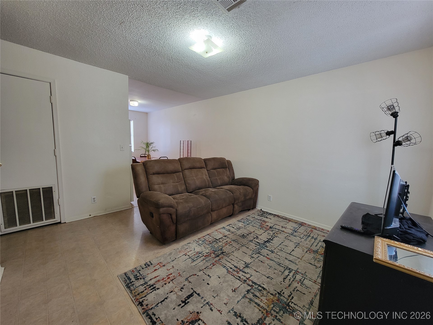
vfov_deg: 89.9
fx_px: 163
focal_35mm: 13
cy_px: 162
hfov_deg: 106.2
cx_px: 216
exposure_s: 1/60
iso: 250
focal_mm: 2.2
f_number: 2.2
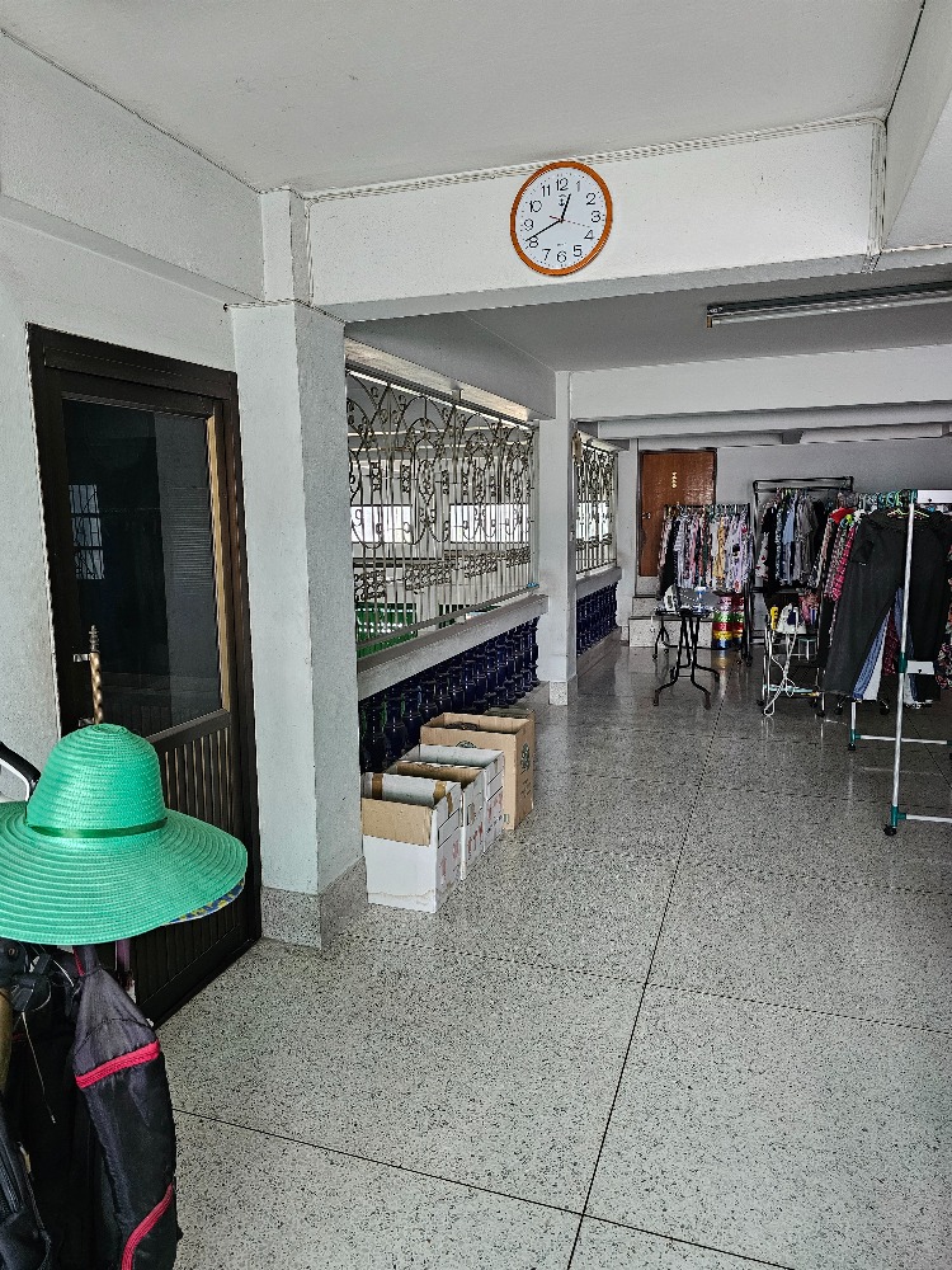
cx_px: 476
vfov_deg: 73.9
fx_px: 843
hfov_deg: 58.9
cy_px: 635
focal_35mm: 23
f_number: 1.7
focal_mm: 6.3
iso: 400
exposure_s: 1/100
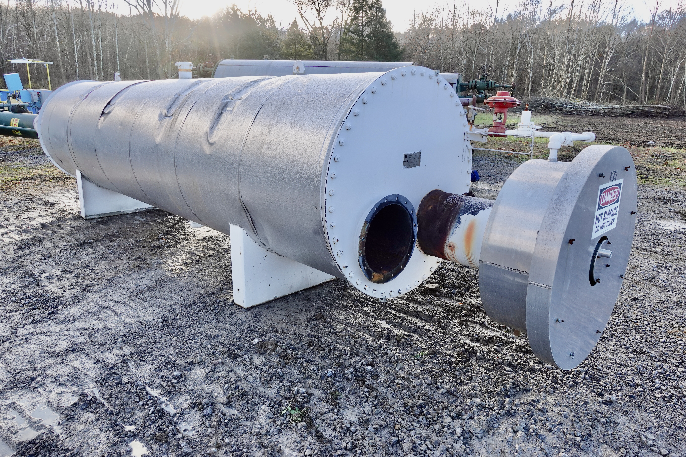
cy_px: 228
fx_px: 457
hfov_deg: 73.7
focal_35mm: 24
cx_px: 343
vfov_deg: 53.1
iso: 125
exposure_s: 1/80
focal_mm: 9.4
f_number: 5.6
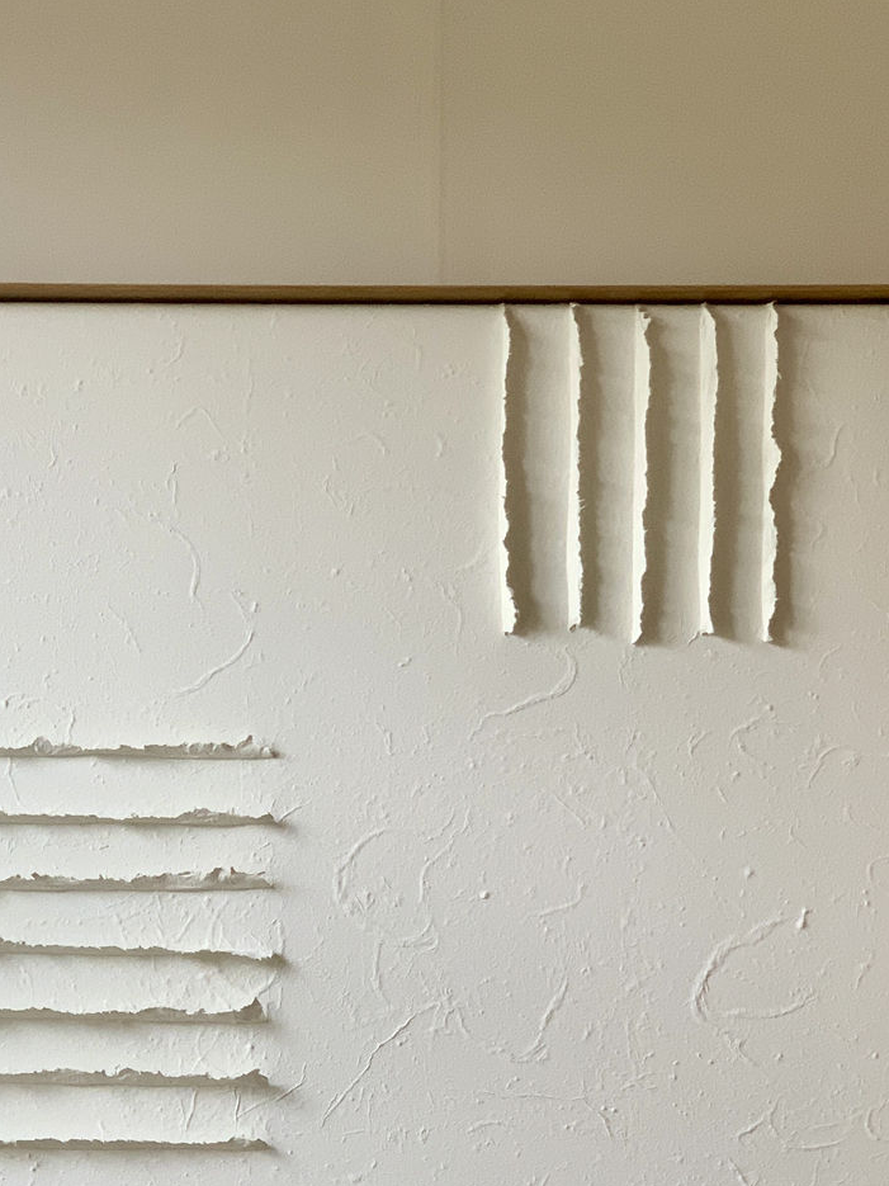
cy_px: 968
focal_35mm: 89
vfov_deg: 21.7
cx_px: 393
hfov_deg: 16.6
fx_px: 3048
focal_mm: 6
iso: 100
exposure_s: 1/122
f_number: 2.4
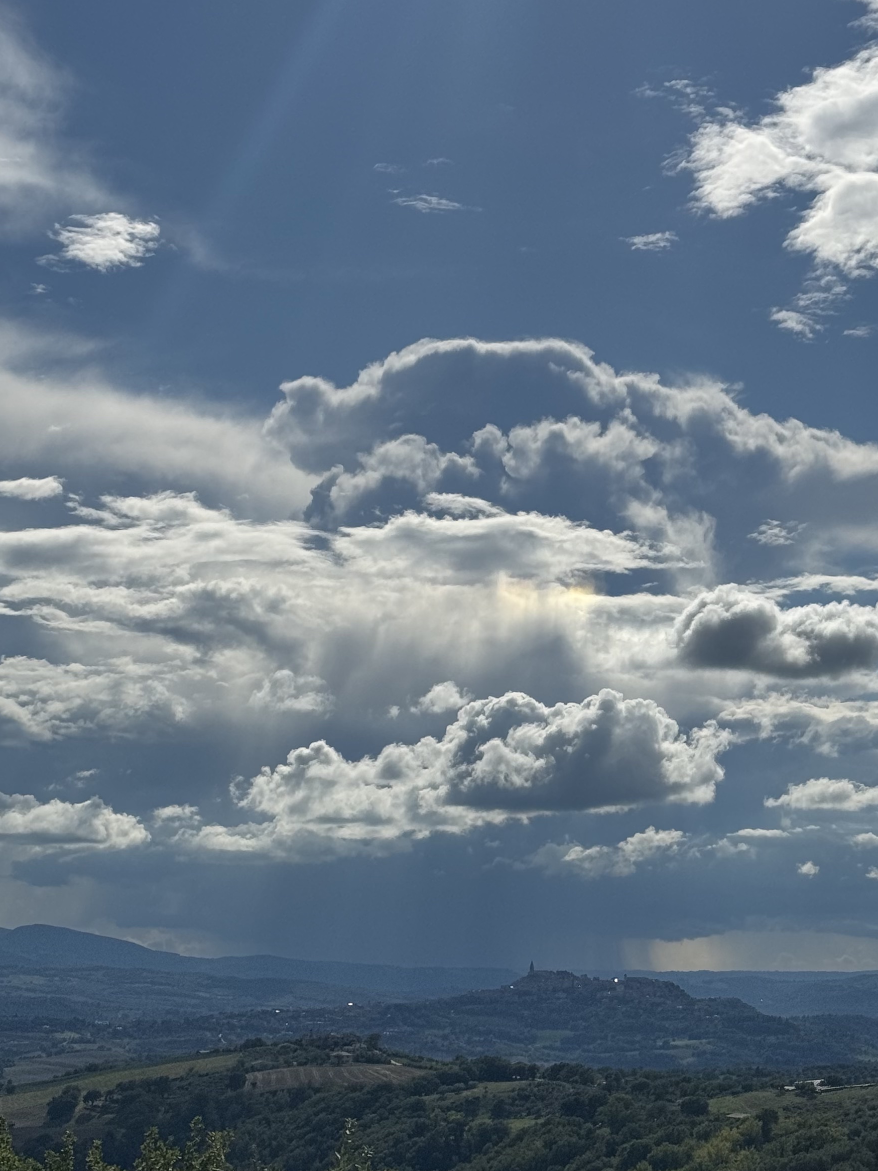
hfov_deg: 17.8
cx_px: 524
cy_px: 656
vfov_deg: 23.5
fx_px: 2807
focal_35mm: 83
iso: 50
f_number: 1.78
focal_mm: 6.86
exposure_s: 1/28571
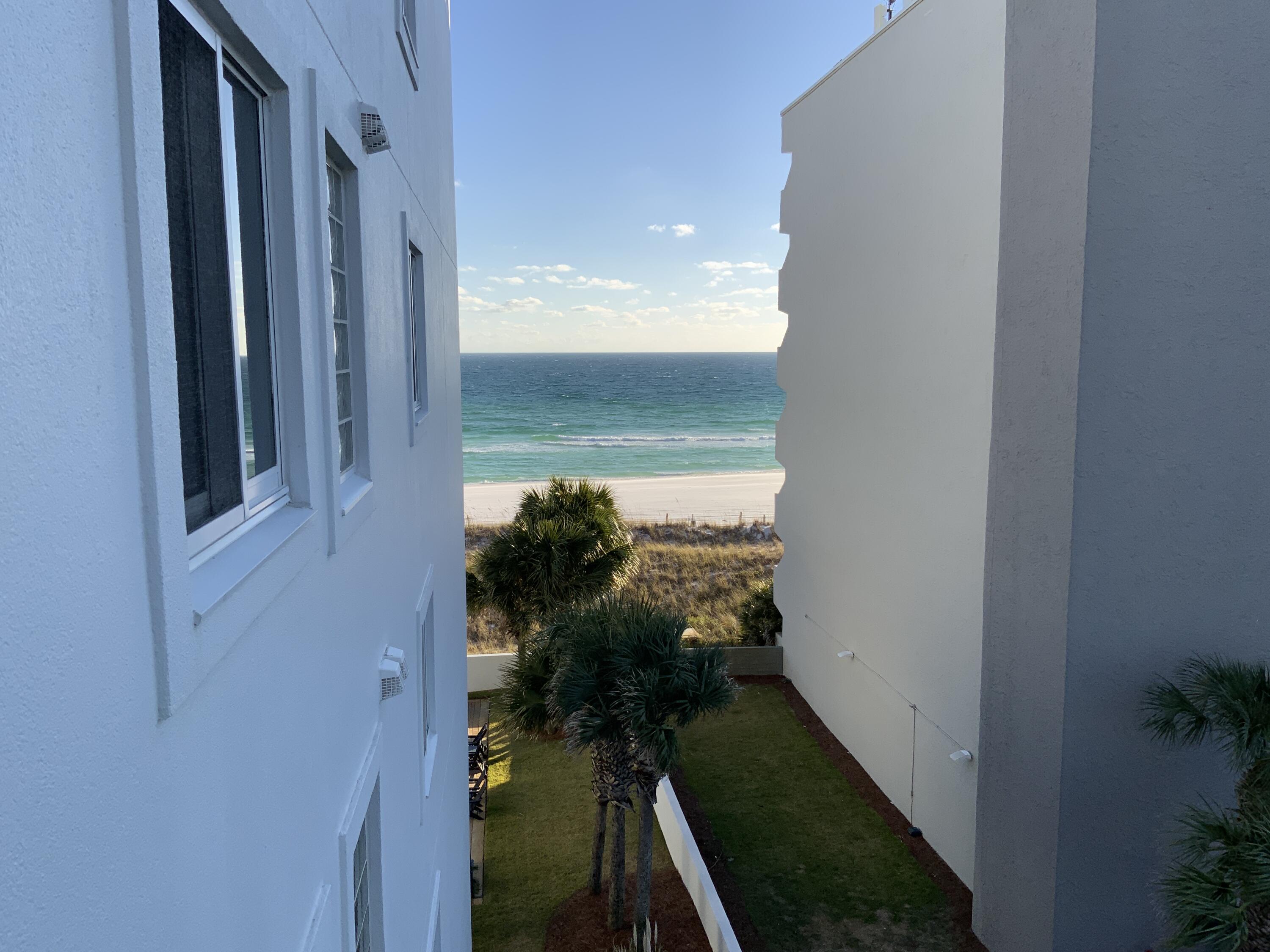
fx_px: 1064
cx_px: 635
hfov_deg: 61.7
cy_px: 476
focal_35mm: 29
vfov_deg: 48.2
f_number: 1.8
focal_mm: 3
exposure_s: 1/1412
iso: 16
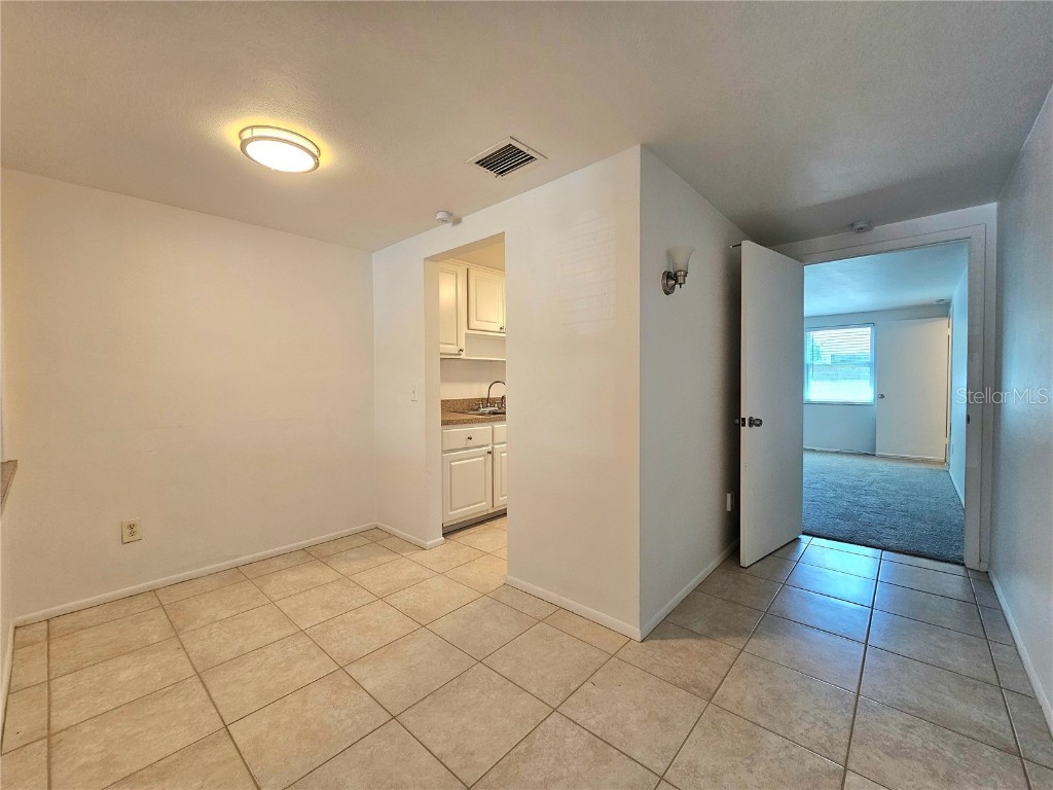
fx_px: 395
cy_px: 395
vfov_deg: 89.9
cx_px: 526
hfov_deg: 106.2
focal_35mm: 13
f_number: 2.2
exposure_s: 1/60.2
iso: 160
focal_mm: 2.2
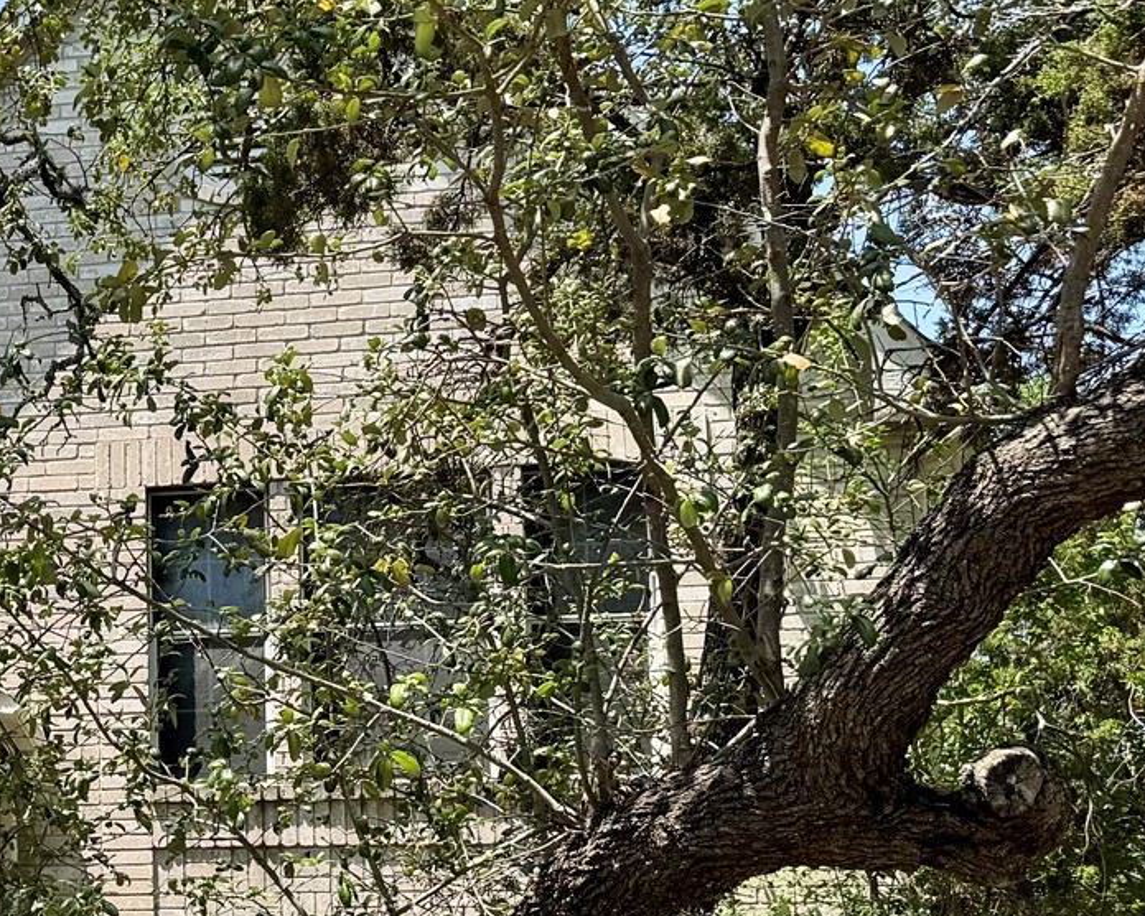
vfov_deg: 21.8
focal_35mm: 69
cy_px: 764
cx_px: -323
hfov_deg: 24.3
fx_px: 2338
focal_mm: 6.76
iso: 80
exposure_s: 1/2105
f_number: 1.78
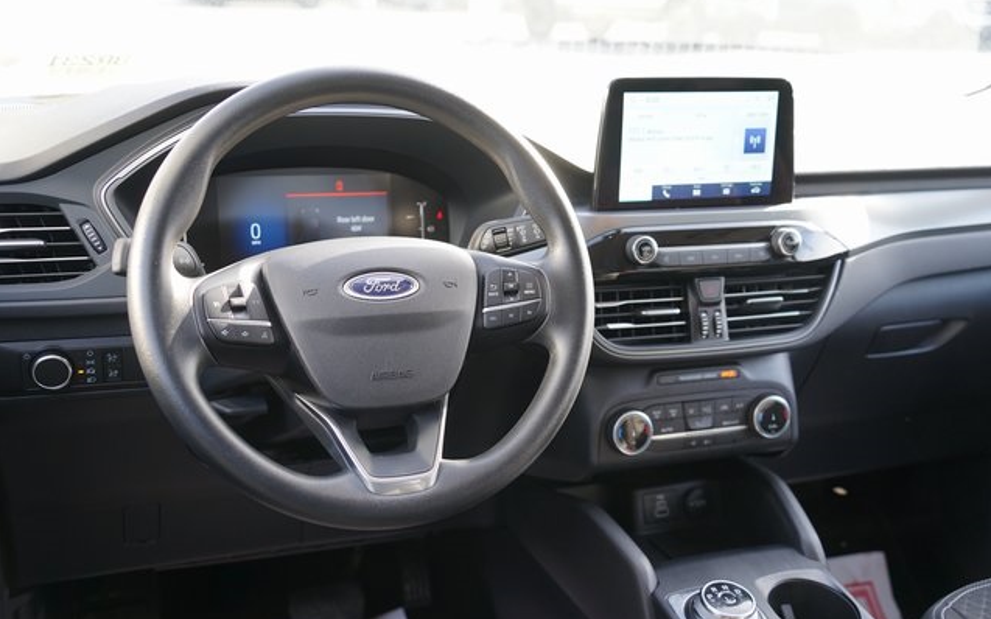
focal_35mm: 41
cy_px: 323
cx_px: 495
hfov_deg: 48.2
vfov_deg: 31.2
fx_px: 1107
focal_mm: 40
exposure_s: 1/60
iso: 200
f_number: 4
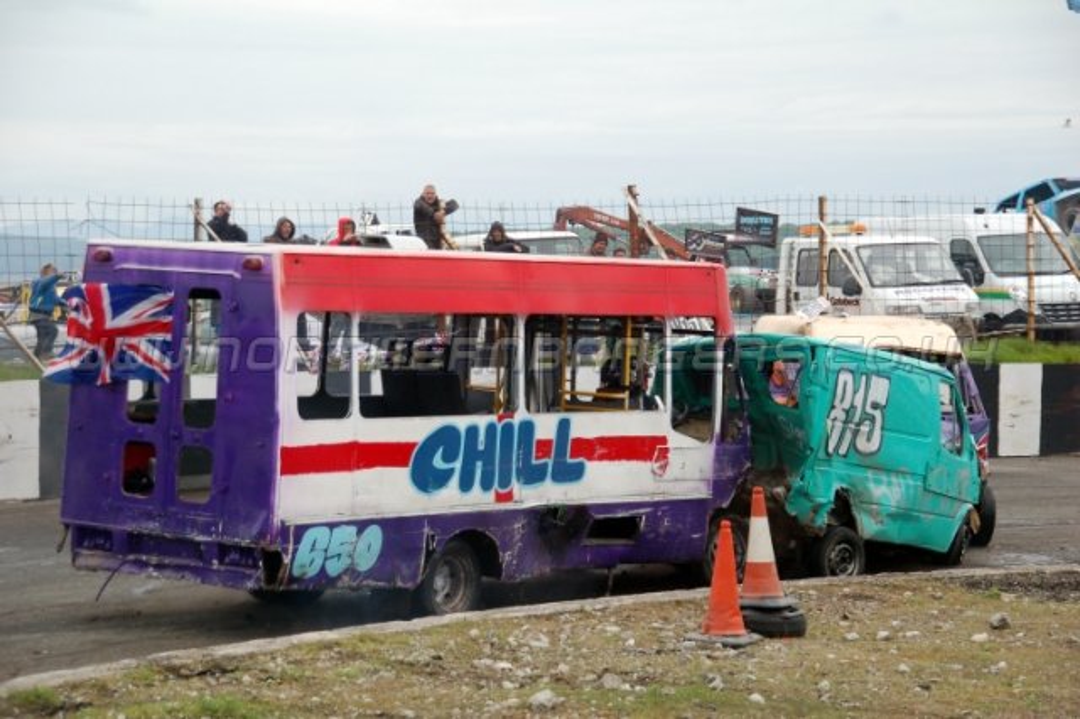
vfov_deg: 14.0
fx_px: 2923
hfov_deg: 20.9
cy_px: 360
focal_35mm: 98
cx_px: 540
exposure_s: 1/500
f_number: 5.3
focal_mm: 65
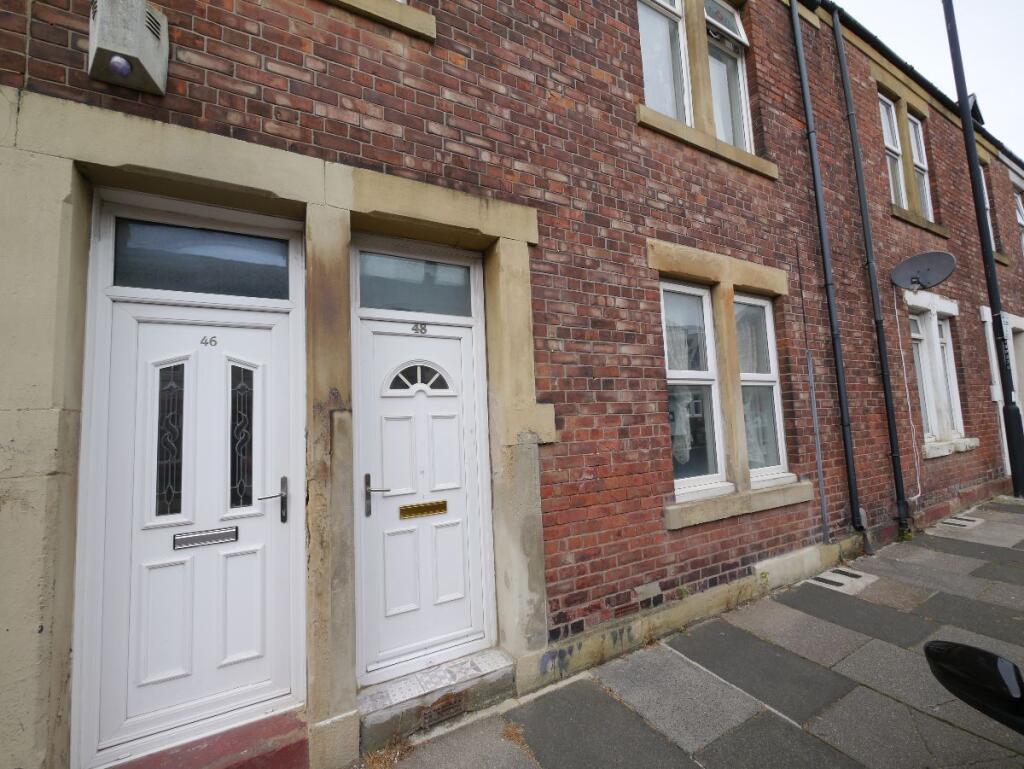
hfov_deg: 102.0
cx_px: 512
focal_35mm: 14
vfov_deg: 85.7
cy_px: 384
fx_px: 414
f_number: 6.3
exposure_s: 1/200
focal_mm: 7
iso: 160
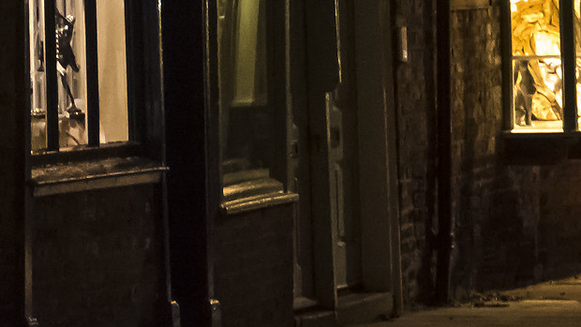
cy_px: -188
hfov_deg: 4.3
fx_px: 7689
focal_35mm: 499
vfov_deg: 2.4
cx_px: 23
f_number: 5
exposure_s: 1/10
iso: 1600
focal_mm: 82
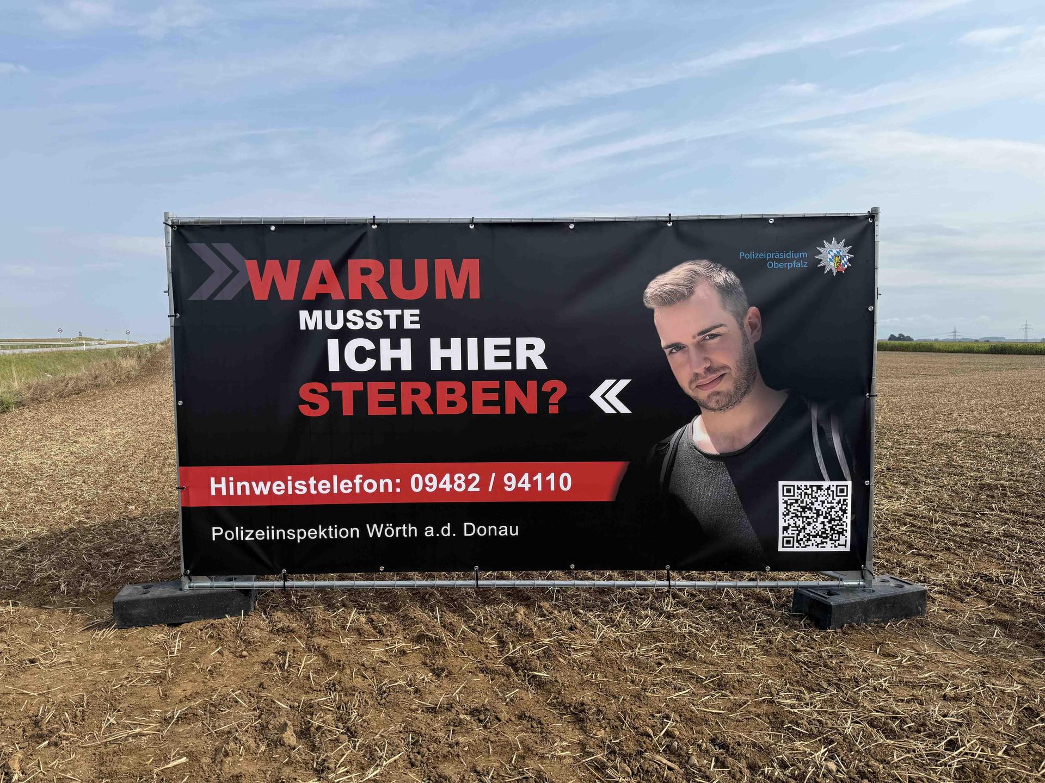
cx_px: 522
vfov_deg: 56.8
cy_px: 392
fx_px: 725
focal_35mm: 24
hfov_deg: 71.6
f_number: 1.78
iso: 80
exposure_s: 1/3425
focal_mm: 6.76
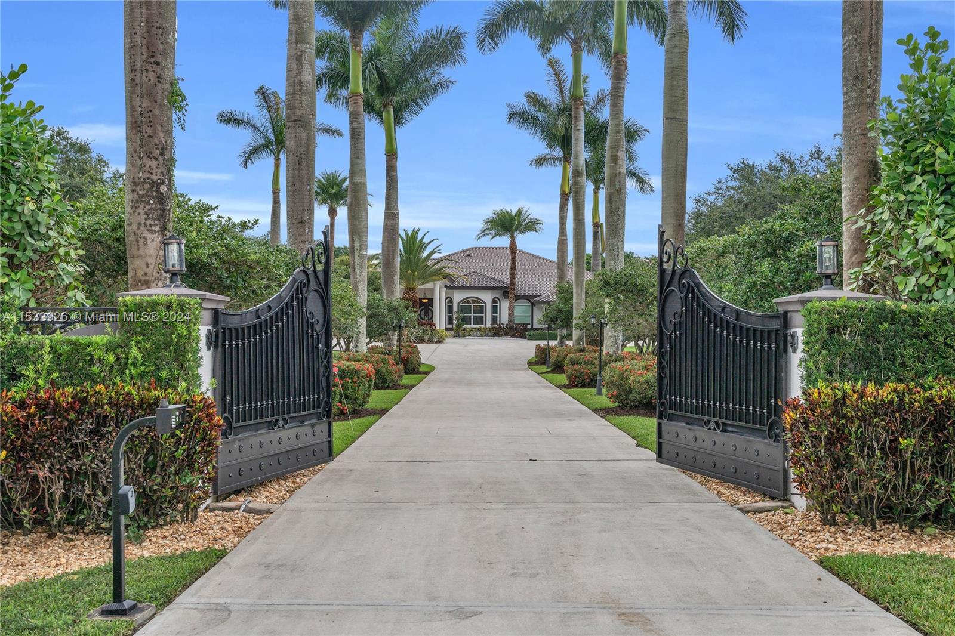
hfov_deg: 54.4
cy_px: 318
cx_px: 478
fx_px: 928
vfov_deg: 37.8
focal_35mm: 35
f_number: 9
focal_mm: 35
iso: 320
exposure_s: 1/640
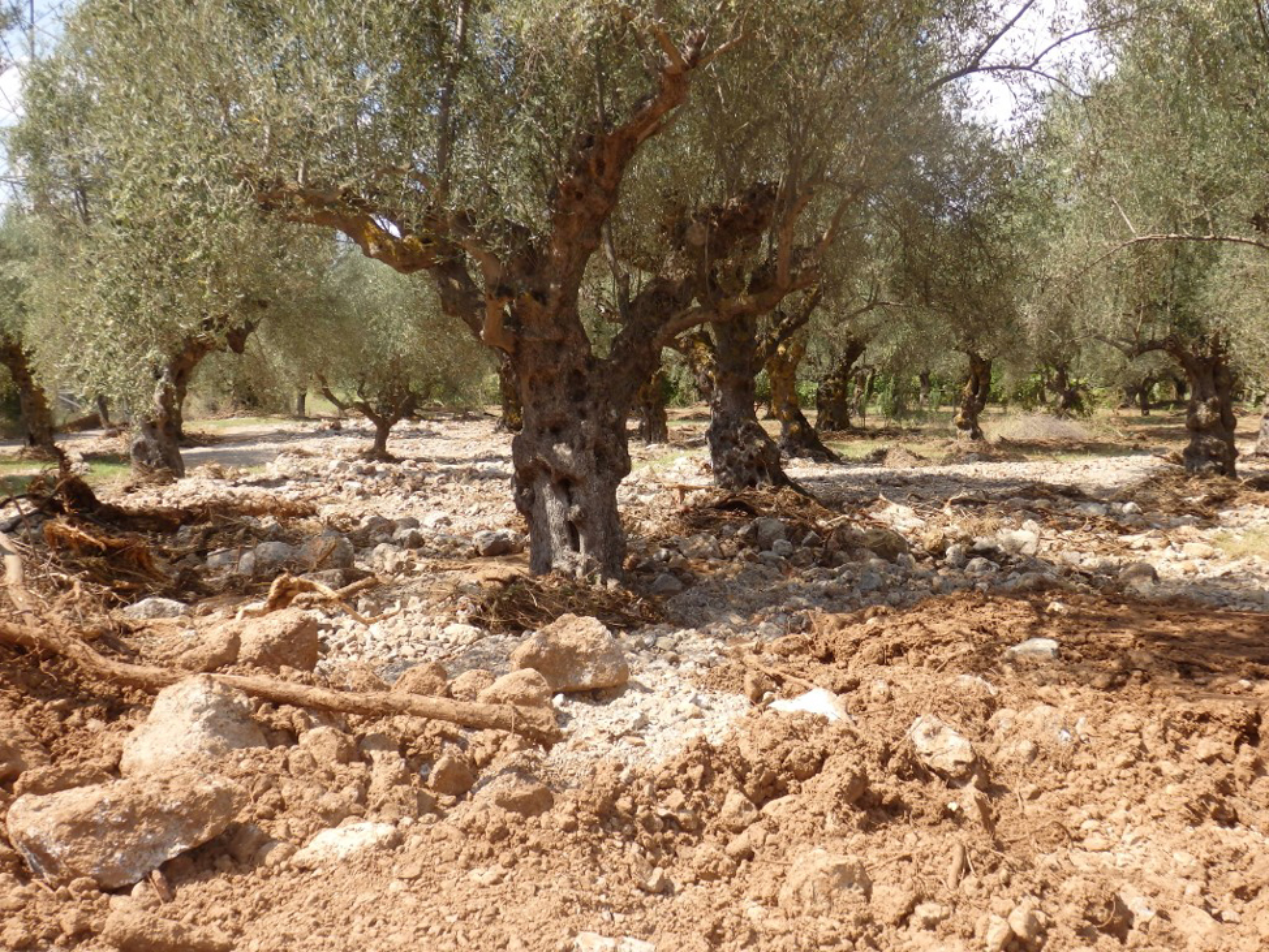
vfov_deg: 38.7
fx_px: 1357
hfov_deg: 50.1
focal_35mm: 37
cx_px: 634
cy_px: 476
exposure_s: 1/500
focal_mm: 6.6
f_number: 3.6
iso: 100
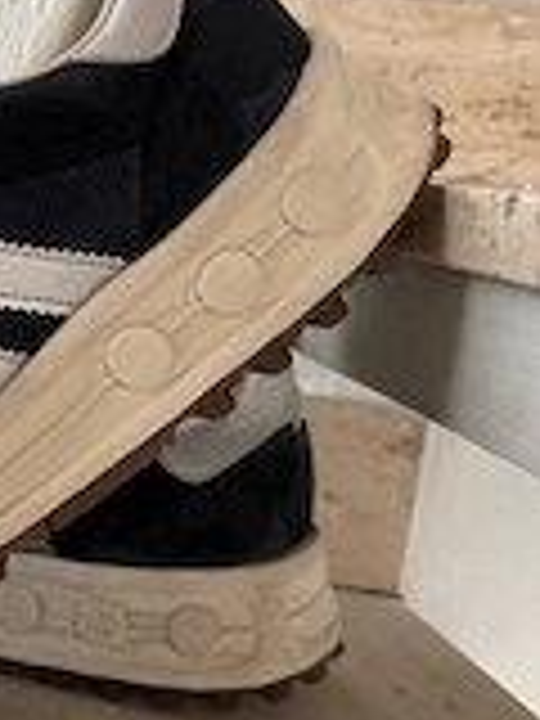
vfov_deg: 29.7
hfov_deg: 20.9
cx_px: -126
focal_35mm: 65
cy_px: 261
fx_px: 1352
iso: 40
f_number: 1.6
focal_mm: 5.96
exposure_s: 1/288
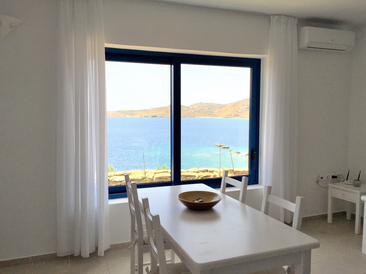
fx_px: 307
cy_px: 137
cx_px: 183
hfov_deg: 61.7
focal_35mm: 29
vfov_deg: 48.2
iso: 32
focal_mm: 4.15
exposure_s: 1/1041
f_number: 2.2
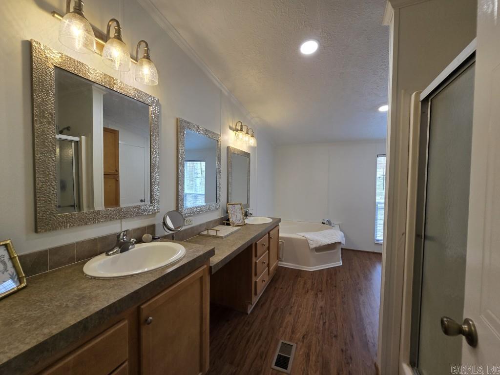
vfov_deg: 89.9
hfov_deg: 106.2
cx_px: 250
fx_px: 188
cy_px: 188
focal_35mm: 13
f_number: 2.2
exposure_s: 1/120
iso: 64
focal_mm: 2.2
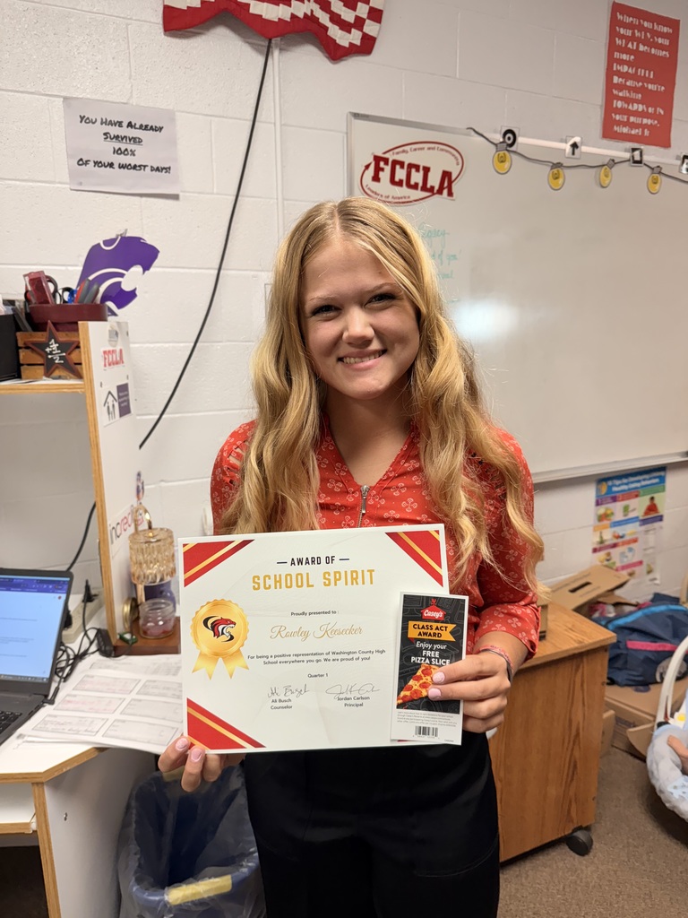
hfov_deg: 56.8
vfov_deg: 71.6
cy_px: 459
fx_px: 636
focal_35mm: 24
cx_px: 344
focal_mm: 6.76
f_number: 1.78
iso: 200
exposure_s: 1/120
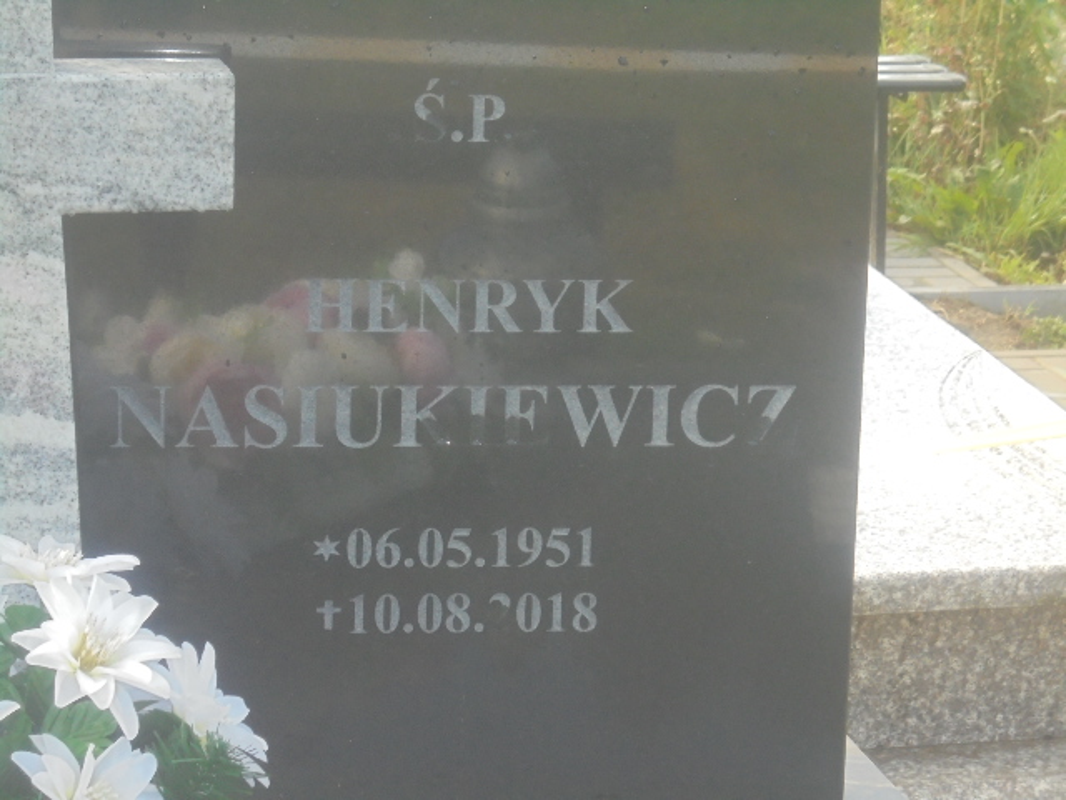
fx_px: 3757
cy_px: 400
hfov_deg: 16.1
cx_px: 533
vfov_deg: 12.1
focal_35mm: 122
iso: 320
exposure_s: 1/125
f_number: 5.6
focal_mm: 21.8
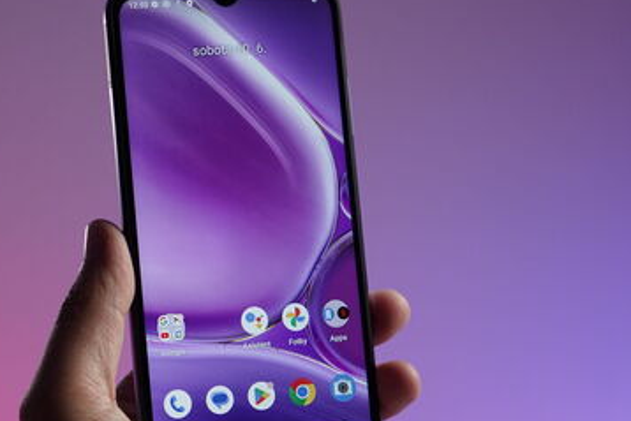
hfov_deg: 24.1
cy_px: 209
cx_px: 233
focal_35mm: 84
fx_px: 1473
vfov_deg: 16.3
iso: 1600
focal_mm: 49
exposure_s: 1/160
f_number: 8
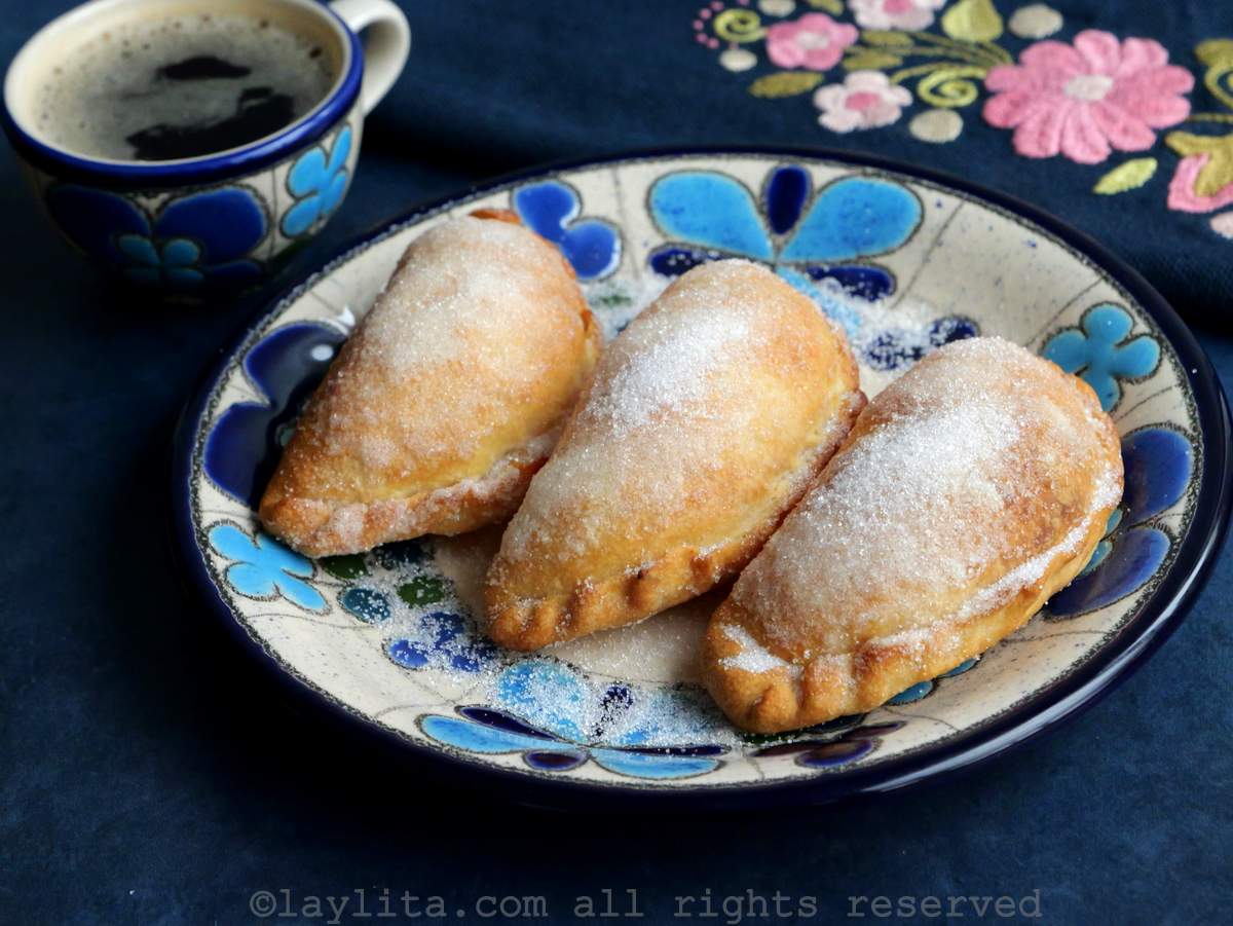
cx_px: 616
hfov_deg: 20.4
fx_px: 3421
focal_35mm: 96
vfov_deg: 15.4
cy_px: 463
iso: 3200
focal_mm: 48
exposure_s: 1/30
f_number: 7.1
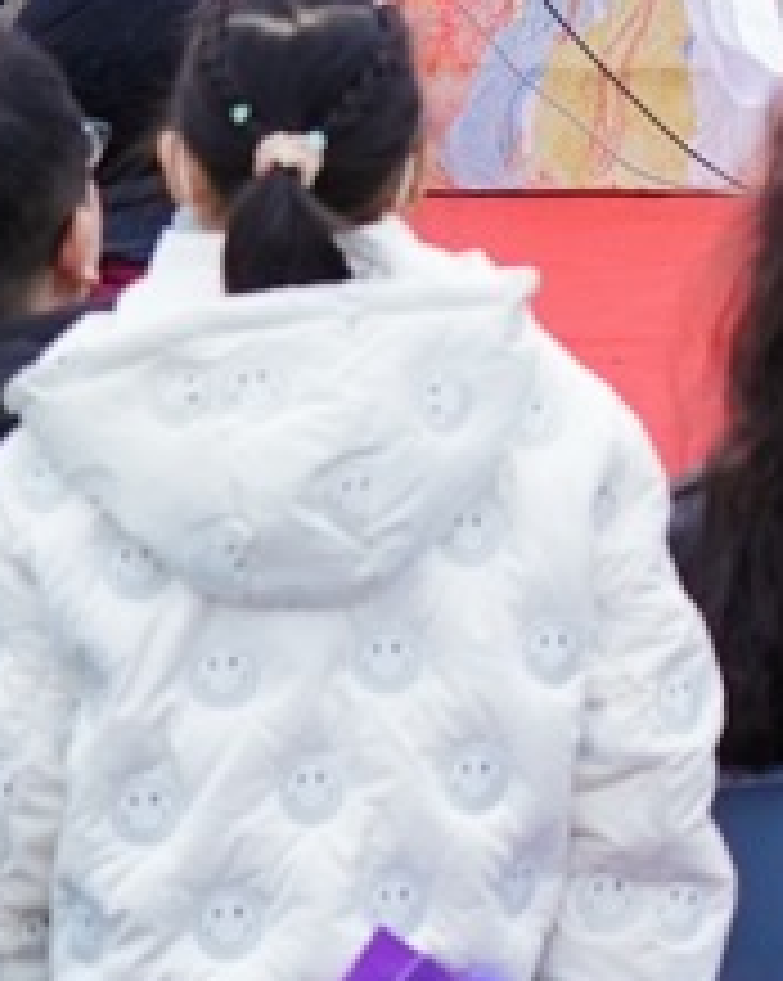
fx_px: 8470
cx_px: 1994
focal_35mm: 292
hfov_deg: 5.1
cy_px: -556
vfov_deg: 6.5
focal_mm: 53
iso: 250
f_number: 4
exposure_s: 1/200
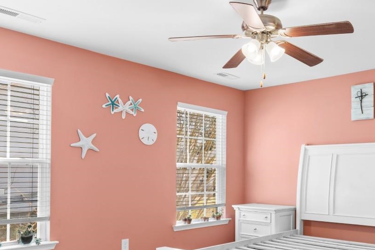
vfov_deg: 36.5
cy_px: 168
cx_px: 255
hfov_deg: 52.0
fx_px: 375
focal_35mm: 36
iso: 100
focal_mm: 12
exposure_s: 1/5
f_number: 4.8
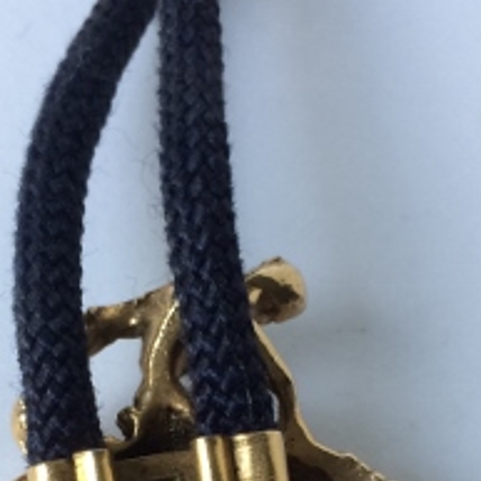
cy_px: 521
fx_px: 1336
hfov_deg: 20.4
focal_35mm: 85
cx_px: 237
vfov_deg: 19.6
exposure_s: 1/30
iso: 50
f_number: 2.2
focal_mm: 4.15
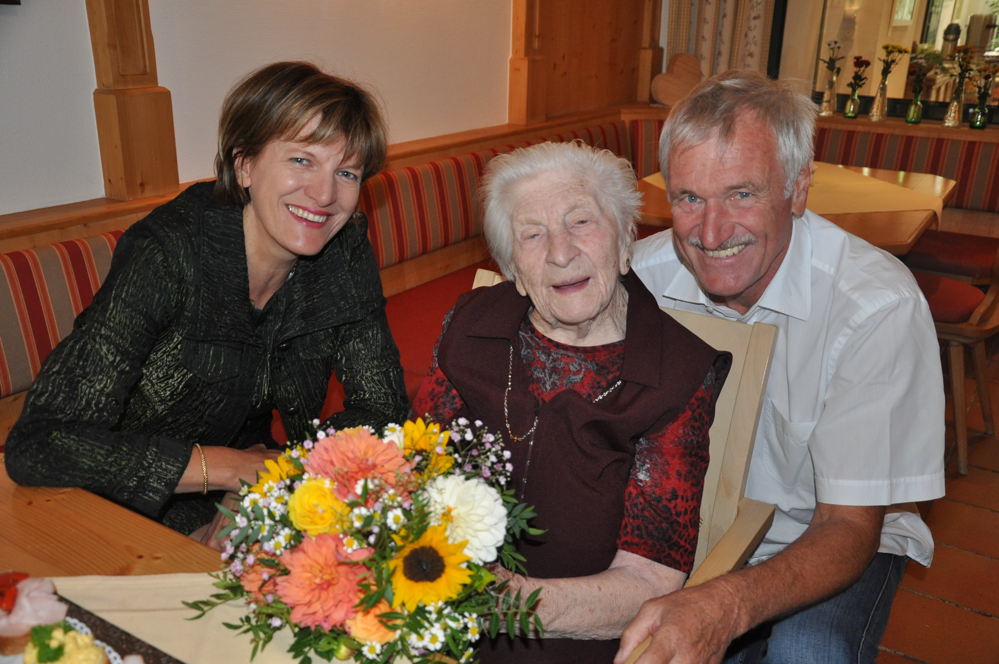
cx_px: 500
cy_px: 332
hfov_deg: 53.2
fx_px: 998
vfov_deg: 36.8
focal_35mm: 36
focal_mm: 24
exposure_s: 1/60
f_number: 3.8
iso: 800
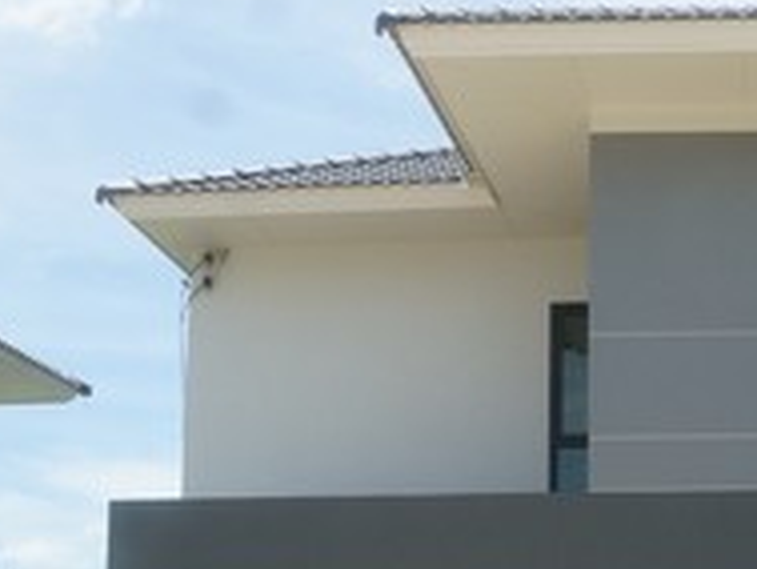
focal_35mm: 78
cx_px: 853
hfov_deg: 23.3
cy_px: 623
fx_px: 1707
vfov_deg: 18.2
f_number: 8
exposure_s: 1/800
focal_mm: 16
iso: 400
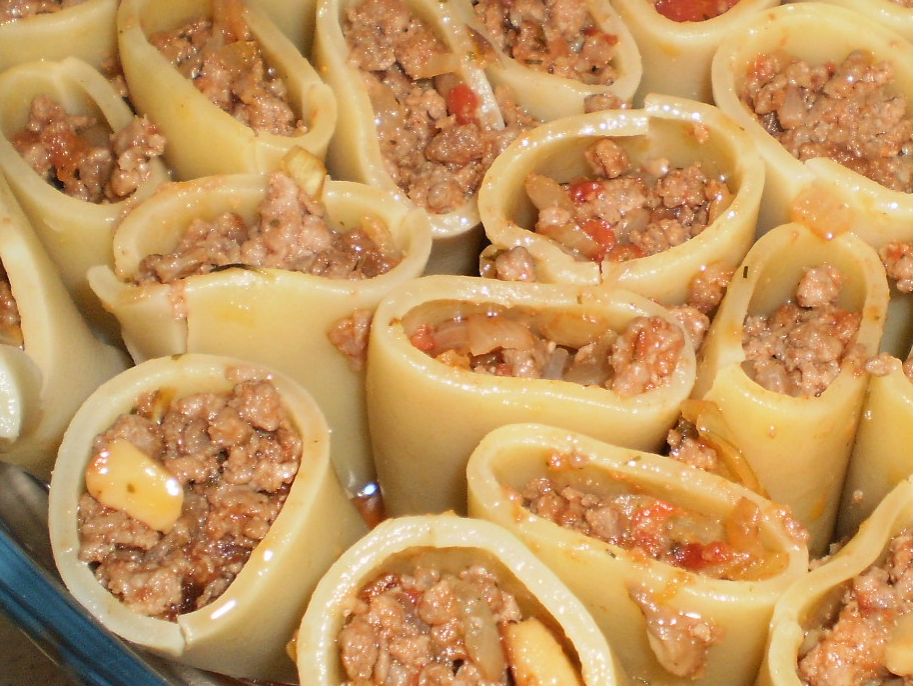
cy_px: 171
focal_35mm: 63
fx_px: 1662
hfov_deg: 30.4
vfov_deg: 23.1
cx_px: 636
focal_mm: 6.3
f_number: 3.1
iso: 125
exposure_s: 1/30
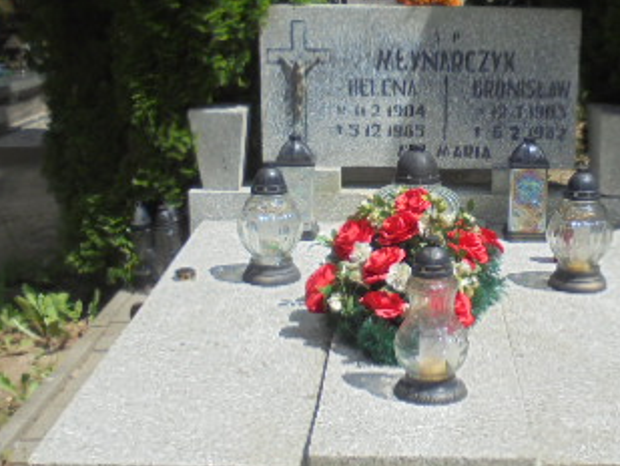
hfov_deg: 32.0
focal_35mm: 60
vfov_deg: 24.4
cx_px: 399
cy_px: 217
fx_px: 1075
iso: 100
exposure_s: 1/125
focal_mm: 5.3
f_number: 11.8
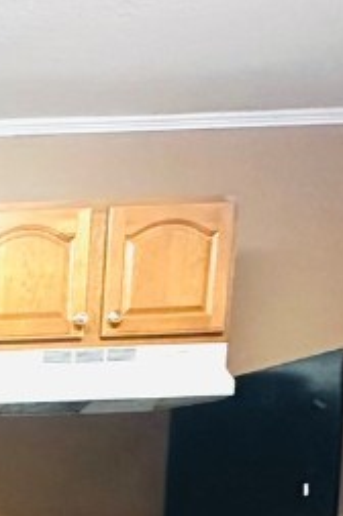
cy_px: 651
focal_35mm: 59
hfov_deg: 16.7
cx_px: -359
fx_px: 845
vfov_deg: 28.6
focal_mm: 2.22
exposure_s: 1/60
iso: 800
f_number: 2.2
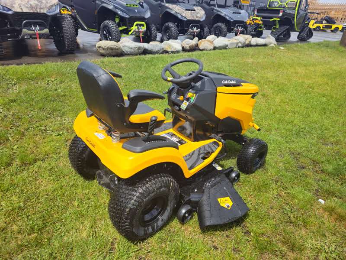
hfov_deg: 73.9
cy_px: 130
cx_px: 173
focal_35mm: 23
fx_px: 230
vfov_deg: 58.9
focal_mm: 6.3
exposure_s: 1/609
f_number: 1.7
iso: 10
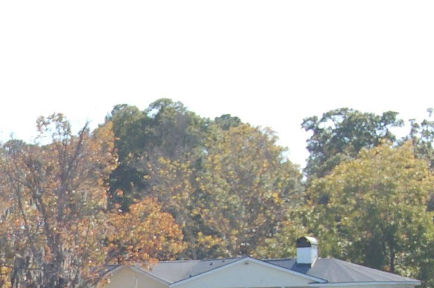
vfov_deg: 7.1
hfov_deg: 10.4
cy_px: 441
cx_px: -262
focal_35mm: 189
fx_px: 2276
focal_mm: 38
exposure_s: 1/200
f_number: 8
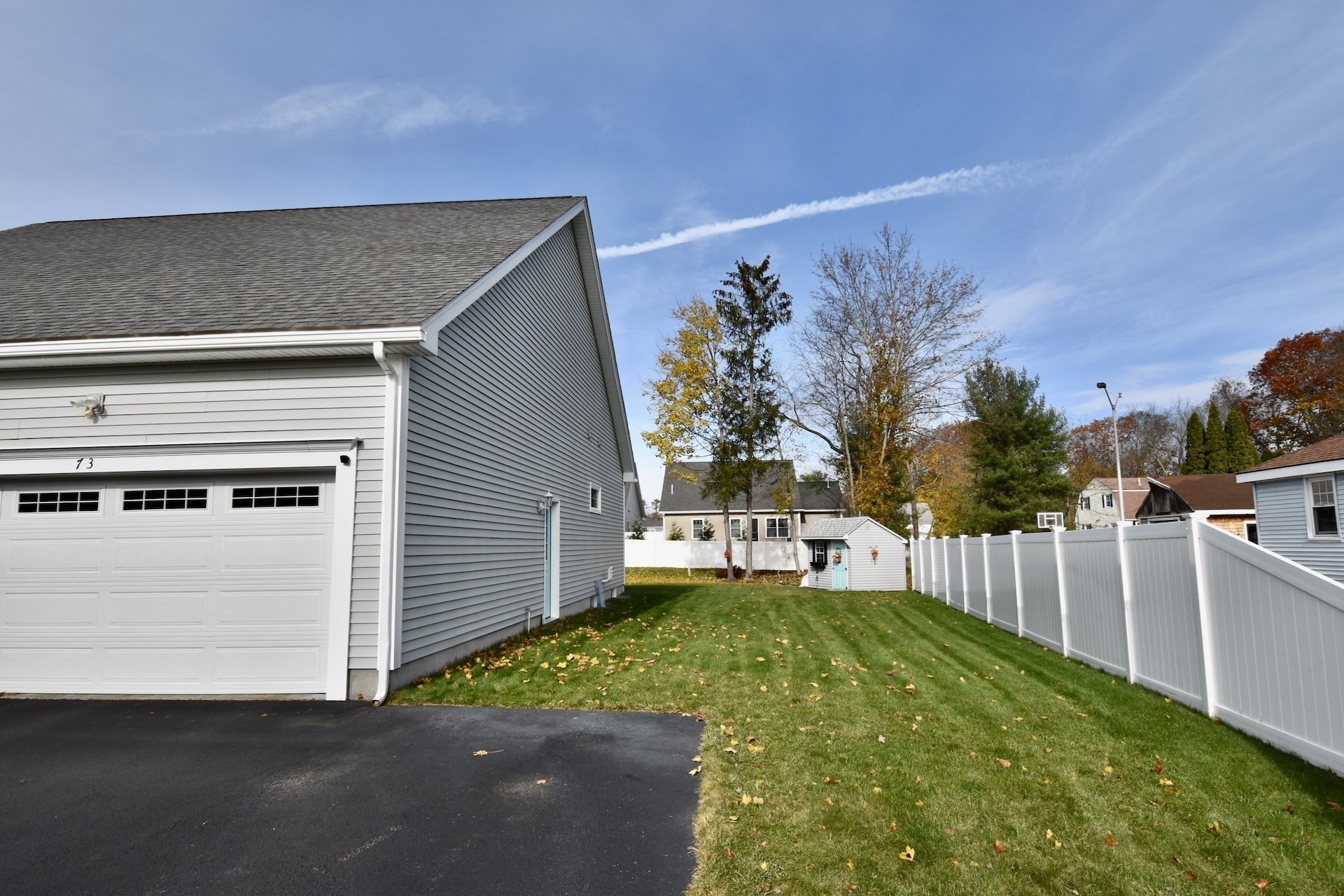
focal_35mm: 20
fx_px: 728
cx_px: 672
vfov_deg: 63.2
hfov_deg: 85.4
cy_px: 448
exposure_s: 1/400
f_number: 10
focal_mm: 13
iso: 200
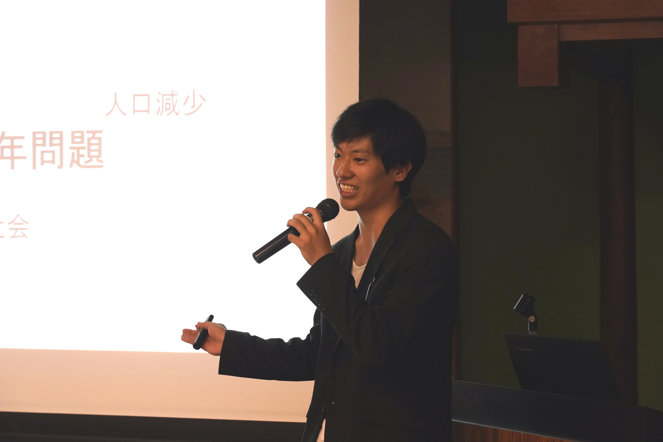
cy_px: 221
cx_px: 332
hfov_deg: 19.5
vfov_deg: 13.0
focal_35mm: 105
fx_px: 1934
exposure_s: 1/60
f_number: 6.3
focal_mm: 105
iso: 6400
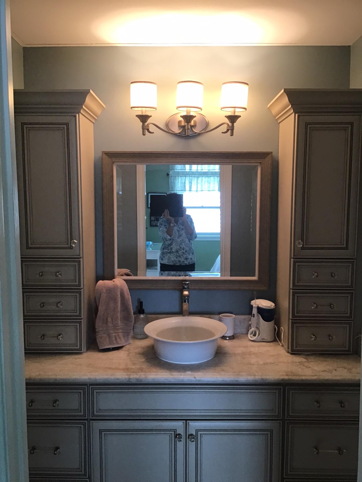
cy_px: 241
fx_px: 432
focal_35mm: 31
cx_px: 181
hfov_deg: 45.4
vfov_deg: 58.4
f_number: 2.4
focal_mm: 3.3
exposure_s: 1/30
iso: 64
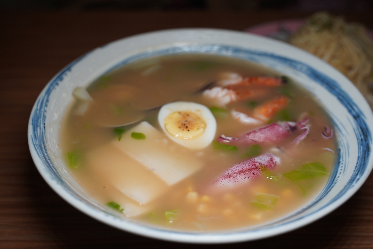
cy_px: 124
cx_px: 186
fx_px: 394
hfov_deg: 50.7
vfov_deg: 35.1
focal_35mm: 38
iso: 125
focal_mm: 38
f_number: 4
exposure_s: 1/60
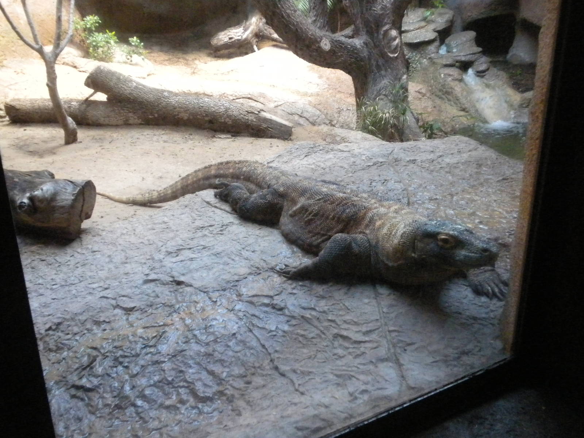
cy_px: 219
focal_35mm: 37
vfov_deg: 38.7
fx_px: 624
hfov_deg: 50.1
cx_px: 292
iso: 800
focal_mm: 6.6
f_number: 3.5
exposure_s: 1/69.3
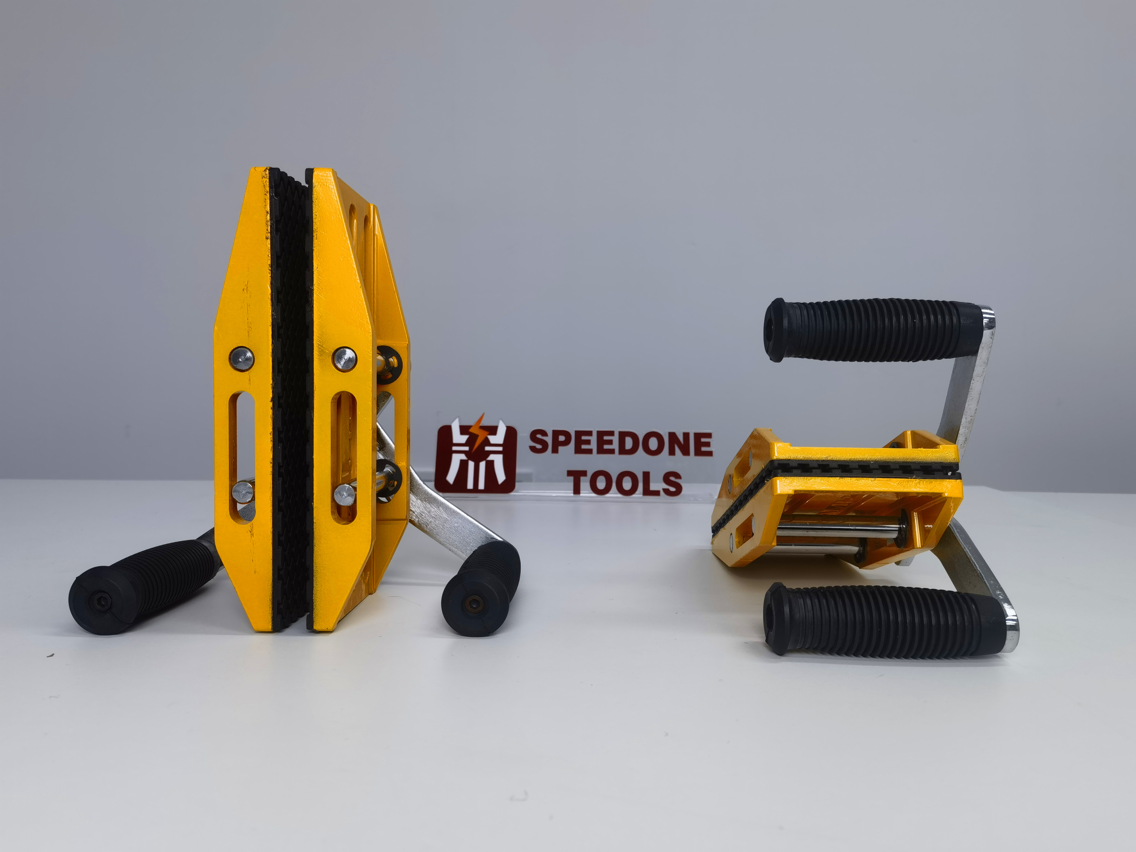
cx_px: 568
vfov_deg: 51.4
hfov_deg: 65.3
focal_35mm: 27
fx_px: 886
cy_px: 426
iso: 50
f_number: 1.9
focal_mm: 6.67
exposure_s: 1/159
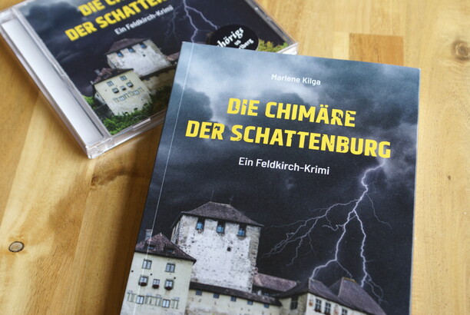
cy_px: 158
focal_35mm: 68
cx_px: 235
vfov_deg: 20.2
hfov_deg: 29.8
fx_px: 883
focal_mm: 45
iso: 125
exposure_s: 1/80
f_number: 5.6
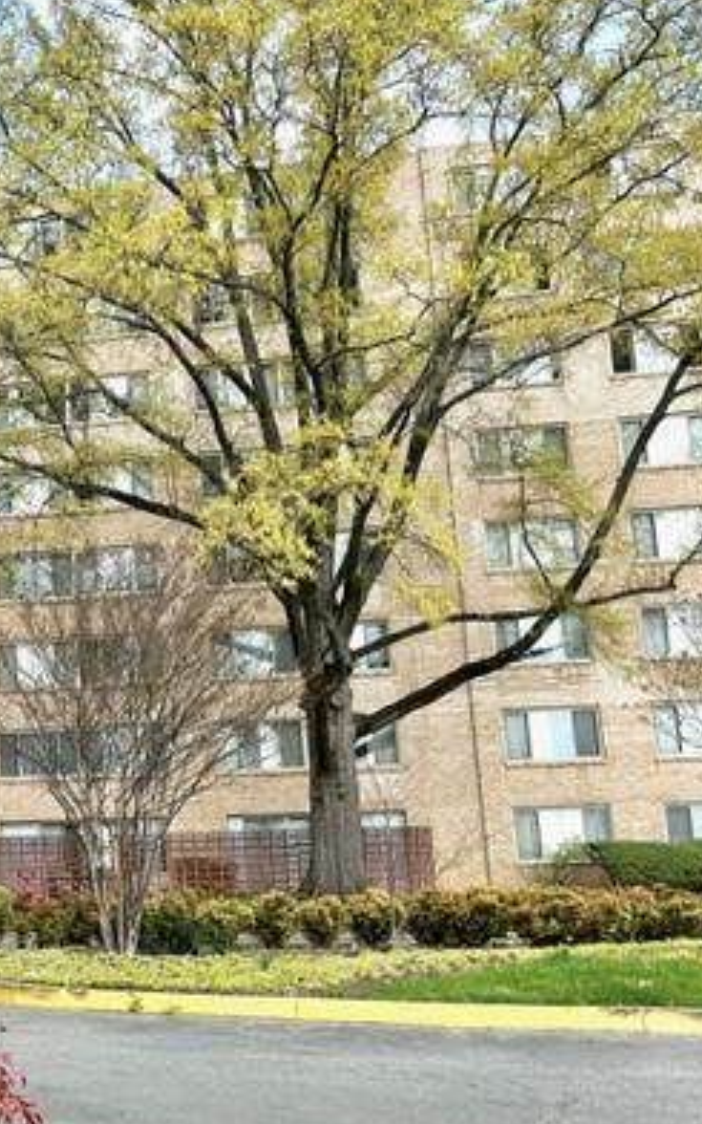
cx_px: -63
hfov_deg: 26.4
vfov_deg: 44.2
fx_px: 1377
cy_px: 648
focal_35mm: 45
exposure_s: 1/1669
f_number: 1.5
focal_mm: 5.7
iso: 50
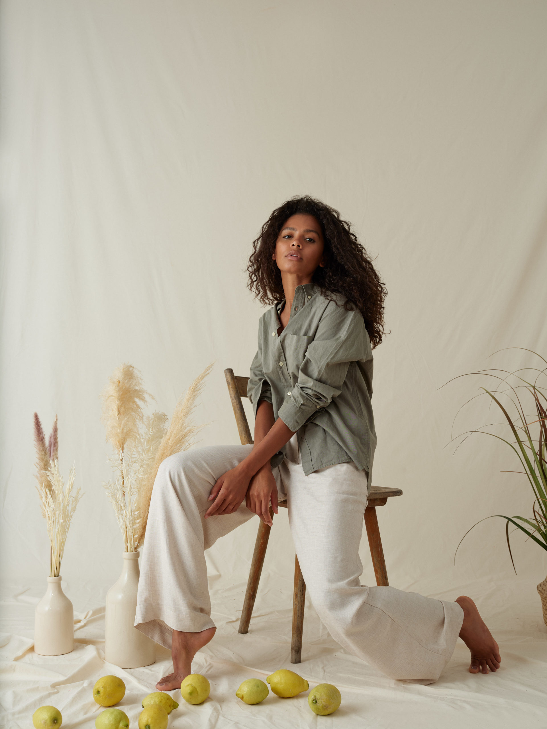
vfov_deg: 42.1
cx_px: 274
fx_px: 948
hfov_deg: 32.2
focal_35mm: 45
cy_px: 364
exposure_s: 1/160
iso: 100
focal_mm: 57.5
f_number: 8
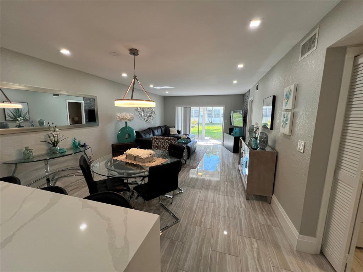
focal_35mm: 13
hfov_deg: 106.2
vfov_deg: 89.9
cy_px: 136
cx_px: 182
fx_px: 136
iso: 80
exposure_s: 1/120
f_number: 1.8
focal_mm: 1.57
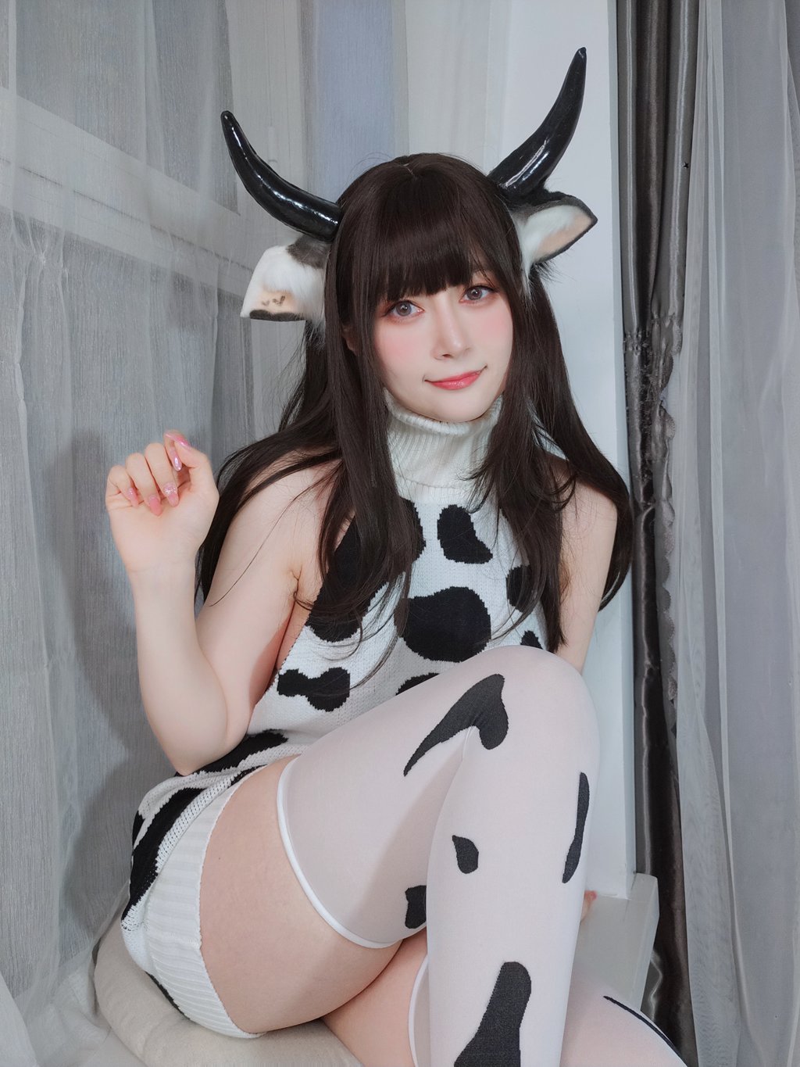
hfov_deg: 54.9
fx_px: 770
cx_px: 400
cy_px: 534
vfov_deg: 69.4
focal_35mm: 25
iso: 80
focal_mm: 4.36
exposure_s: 1/50
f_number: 1.8
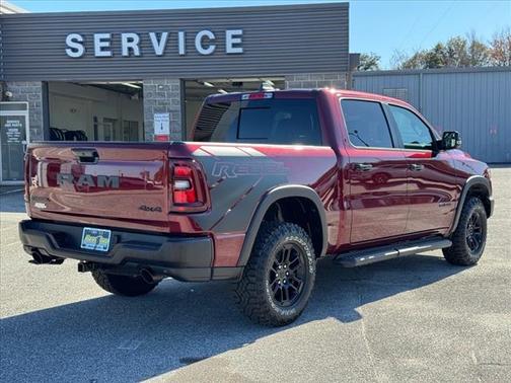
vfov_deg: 30.3
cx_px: 256
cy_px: 192
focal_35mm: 48
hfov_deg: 39.7
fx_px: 709
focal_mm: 6.76
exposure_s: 1/926
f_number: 1.78
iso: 64
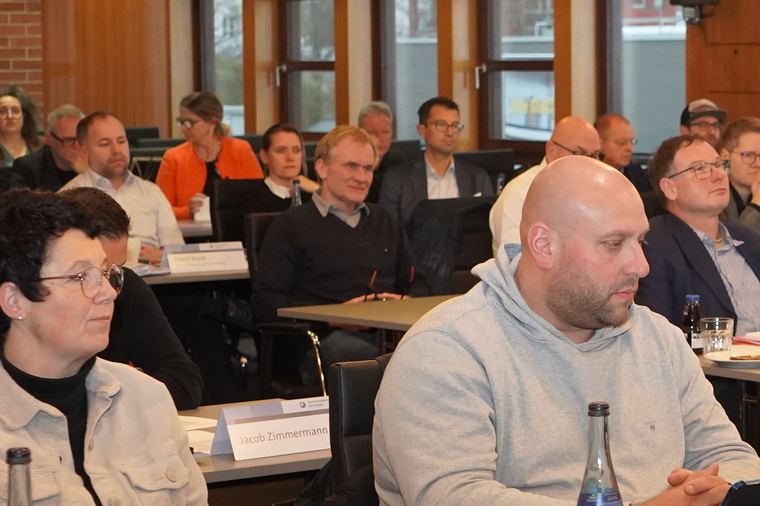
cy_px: 273
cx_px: 726
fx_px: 2301
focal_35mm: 109
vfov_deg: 12.6
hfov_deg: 18.4
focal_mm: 35
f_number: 4
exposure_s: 1/160
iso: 4000
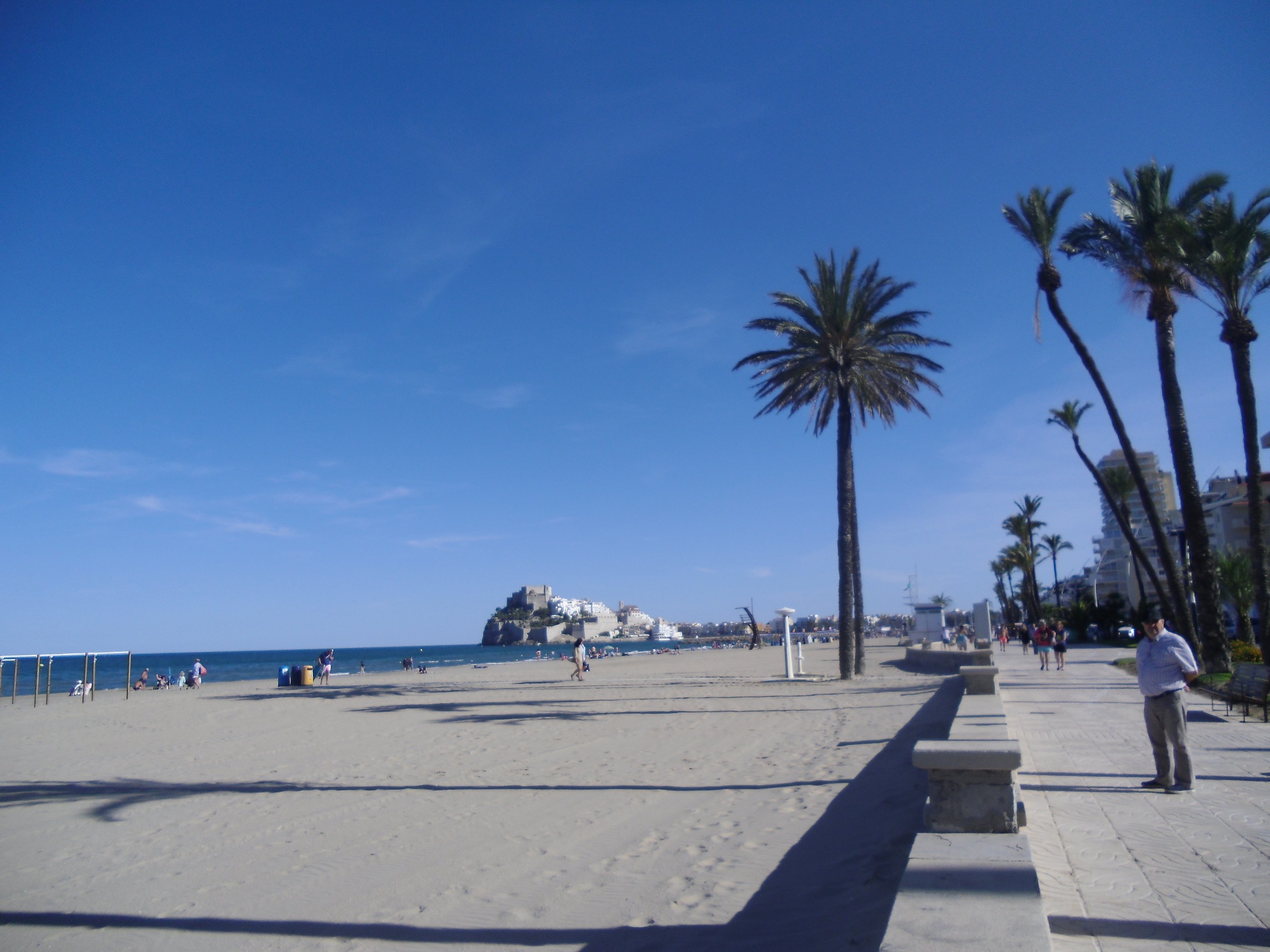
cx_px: 635
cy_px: 476
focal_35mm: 27
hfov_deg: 65.3
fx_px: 991
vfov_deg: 51.4
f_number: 8
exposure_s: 1/200
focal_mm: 4.9
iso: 64
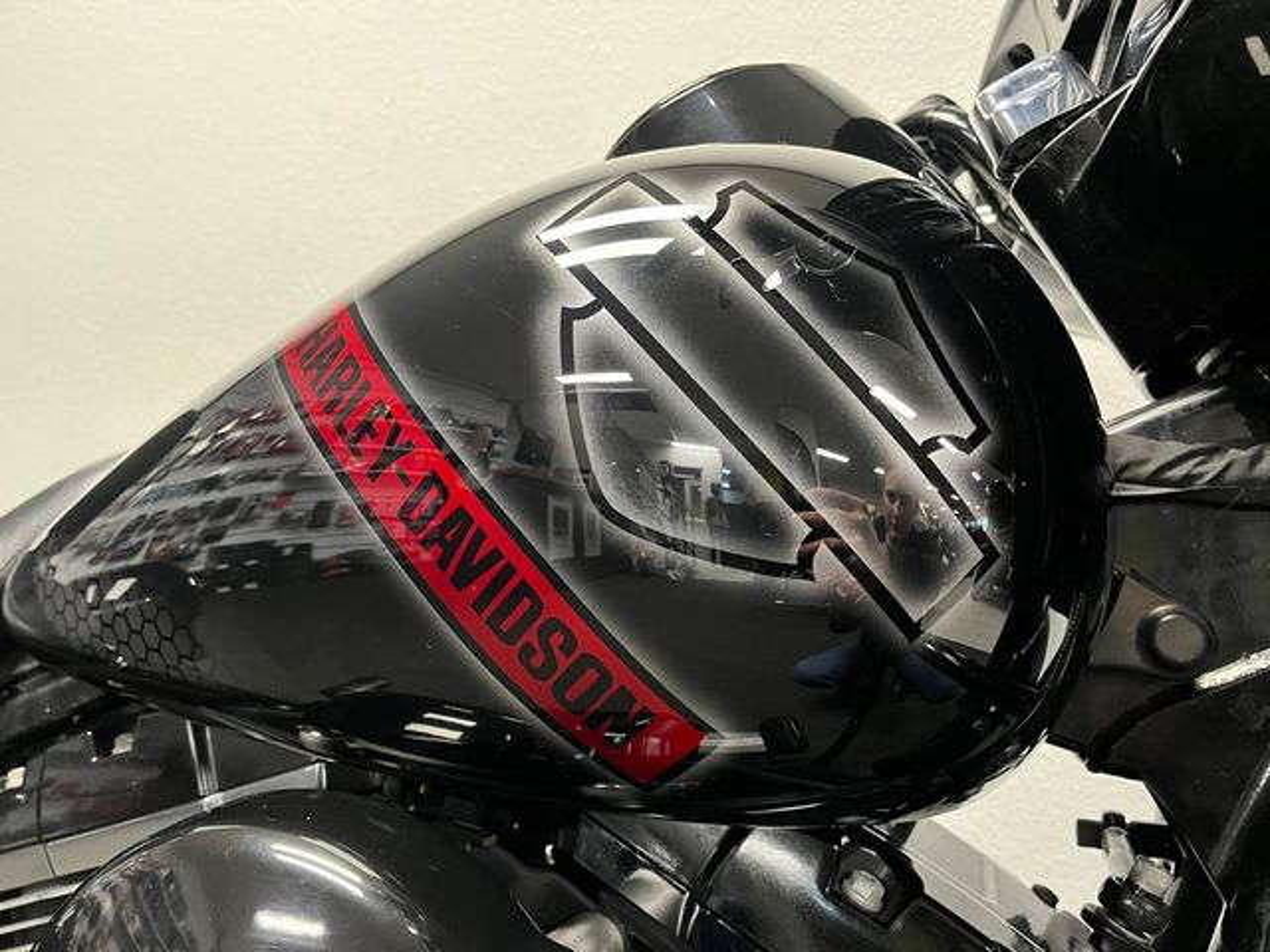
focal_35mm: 26
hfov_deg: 67.3
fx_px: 954
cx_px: 635
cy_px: 476
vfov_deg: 53.1
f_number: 1.6
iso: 400
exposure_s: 1/50
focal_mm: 5.1
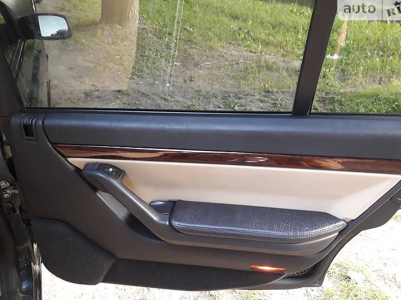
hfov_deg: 60.0
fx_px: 347
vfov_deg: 46.8
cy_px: 152
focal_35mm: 30
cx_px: 208
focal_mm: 3.7
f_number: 1.9
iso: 200
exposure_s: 1/25
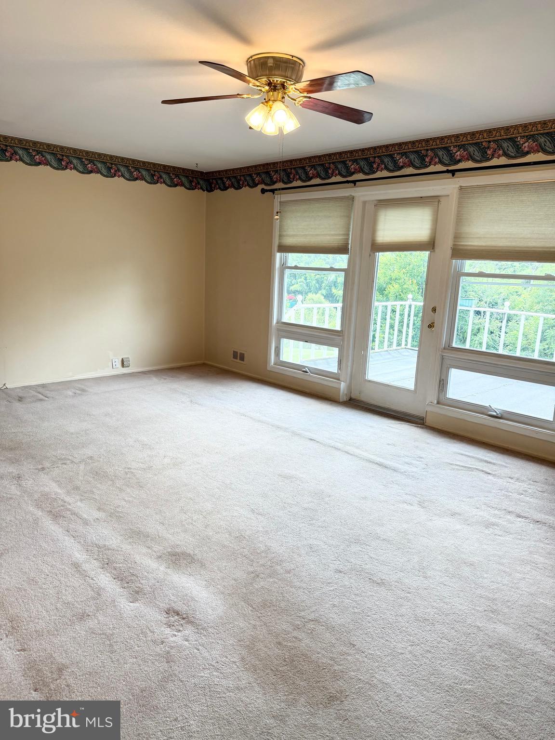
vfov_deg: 71.6
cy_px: 370
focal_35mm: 24
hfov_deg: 56.8
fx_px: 513
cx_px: 278
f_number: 1.78
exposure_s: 1/234
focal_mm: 6.76
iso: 125
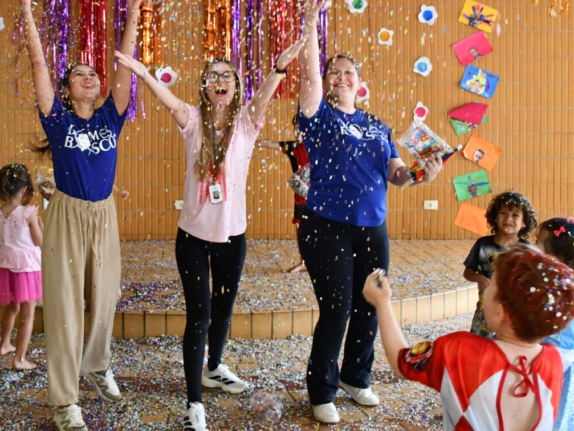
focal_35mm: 55
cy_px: 95
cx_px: 185
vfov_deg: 26.1
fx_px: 912
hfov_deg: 34.6
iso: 1250
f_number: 3.5
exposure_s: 1/125
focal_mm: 20
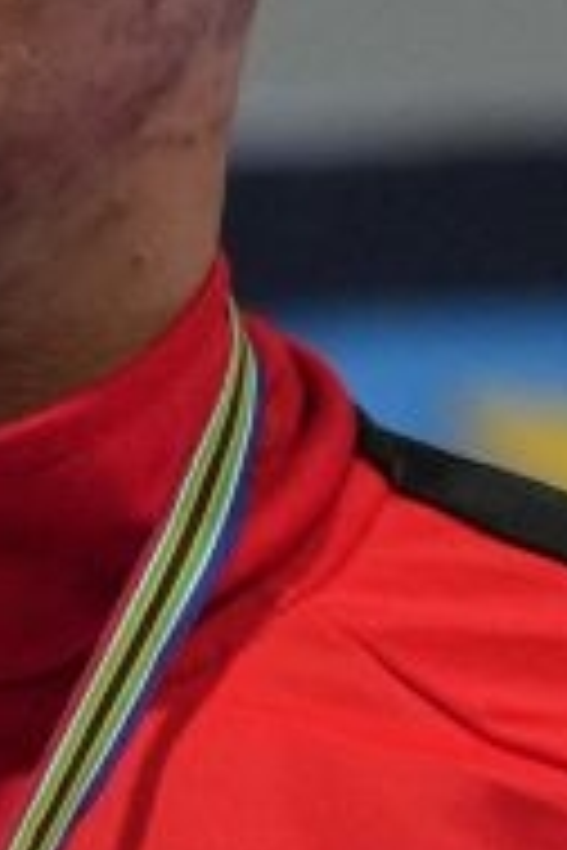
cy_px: 872
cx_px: -410
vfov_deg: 1.1
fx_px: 44931
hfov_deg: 0.7
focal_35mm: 1902
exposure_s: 1/250
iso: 2500
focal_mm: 200
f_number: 2.8
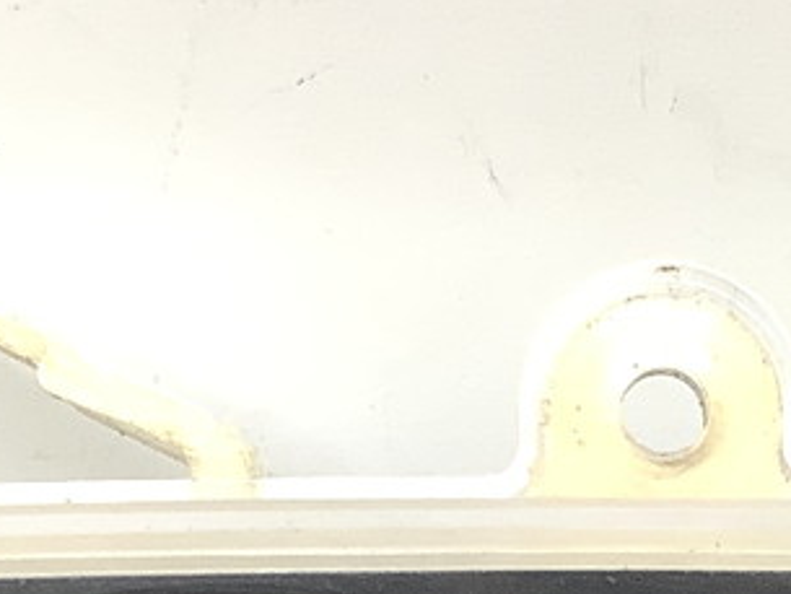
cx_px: 711
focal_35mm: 130
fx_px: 2972
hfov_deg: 15.0
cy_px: 1027
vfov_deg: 10.8
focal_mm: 3.3
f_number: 2.4
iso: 80
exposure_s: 1/100
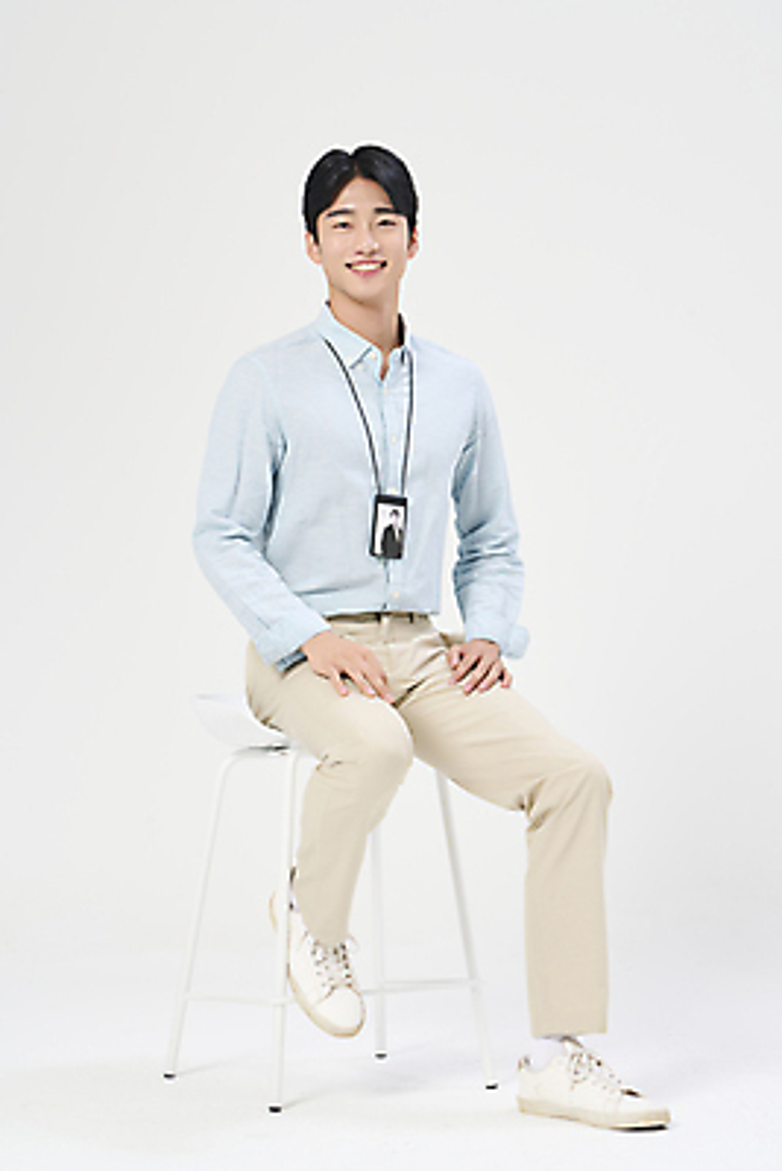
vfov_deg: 28.8
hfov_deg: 19.5
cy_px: 586
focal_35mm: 70
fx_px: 2279
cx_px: 391
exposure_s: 1/125
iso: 160
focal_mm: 70
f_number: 11
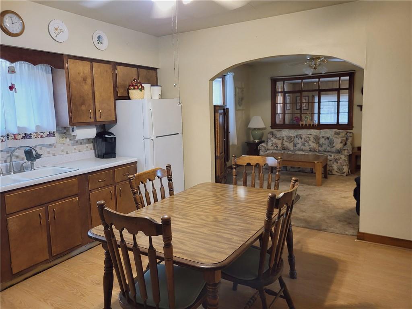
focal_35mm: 26
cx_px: 206
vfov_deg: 53.1
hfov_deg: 67.3
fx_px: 309
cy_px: 154
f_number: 1.8
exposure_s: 1/40
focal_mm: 5.4
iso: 250
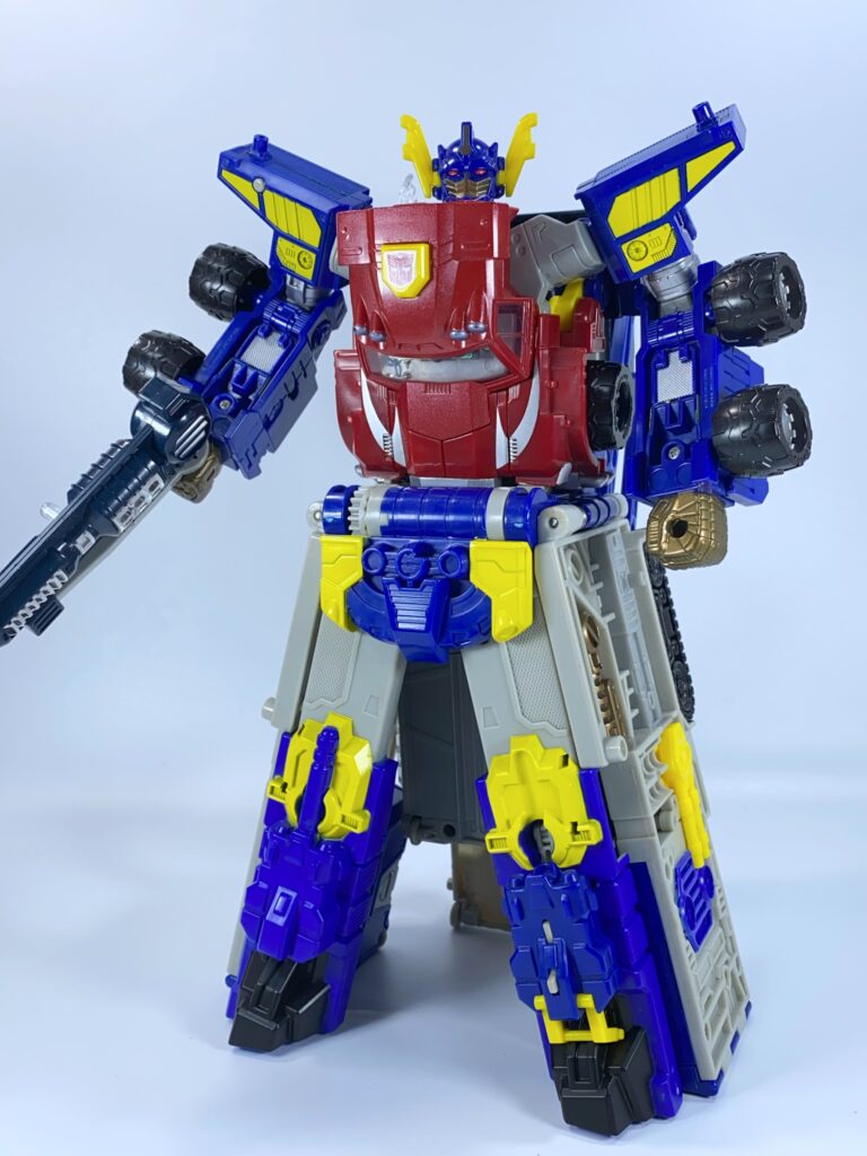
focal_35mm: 35
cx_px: 434
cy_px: 578
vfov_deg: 52.6
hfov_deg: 40.7
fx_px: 1169
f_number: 1.8
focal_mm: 4.25
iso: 32
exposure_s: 1/122
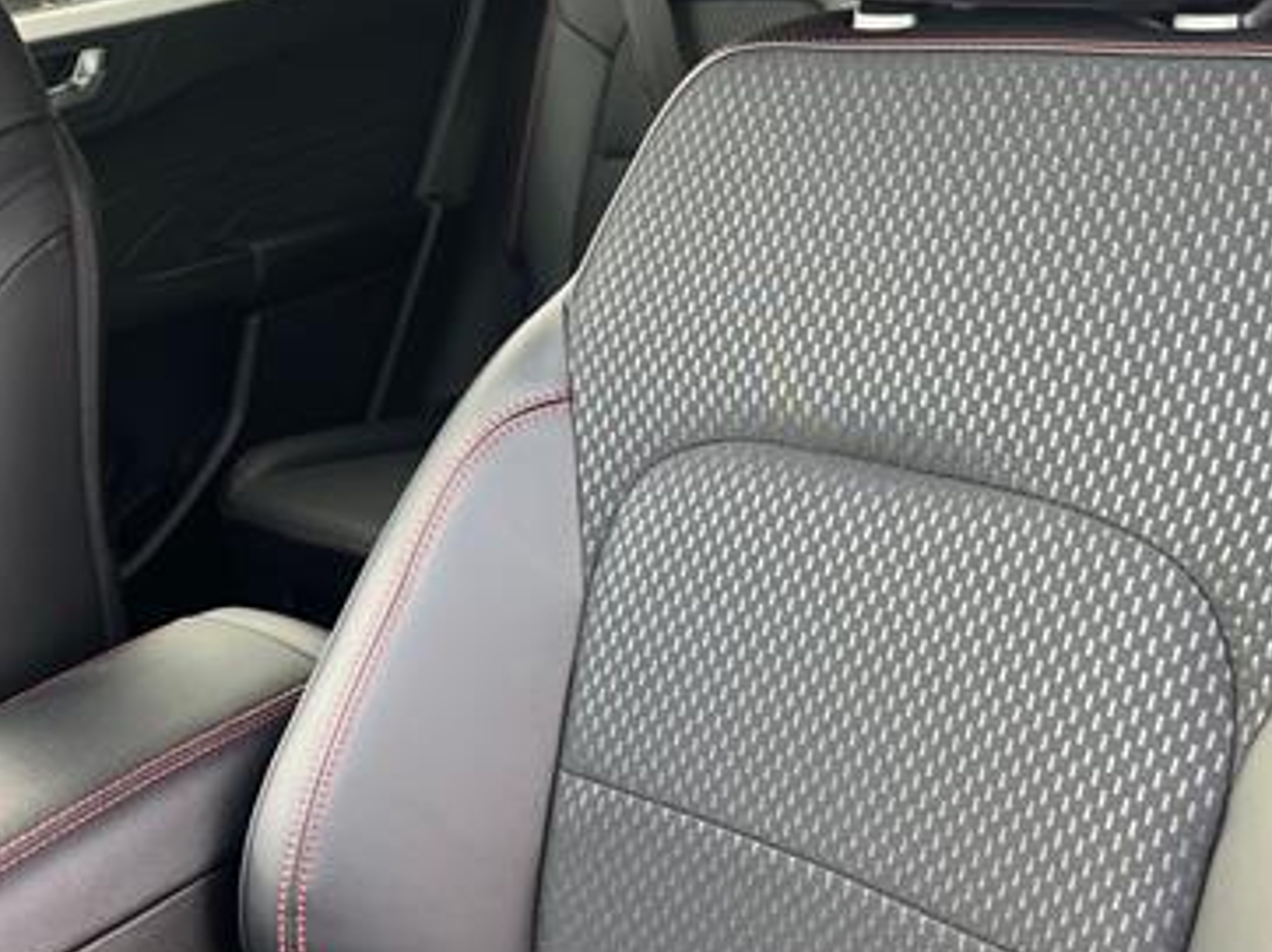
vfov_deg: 31.3
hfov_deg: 41.1
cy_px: 323
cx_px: 502
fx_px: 1689
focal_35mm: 46
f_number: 1.6
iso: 125
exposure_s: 1/67
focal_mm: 5.1
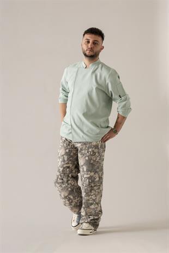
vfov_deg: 18.6
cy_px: 126
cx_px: 84
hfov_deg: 12.5
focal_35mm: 110
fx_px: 773
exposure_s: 1/160
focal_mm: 110
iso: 320
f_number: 11
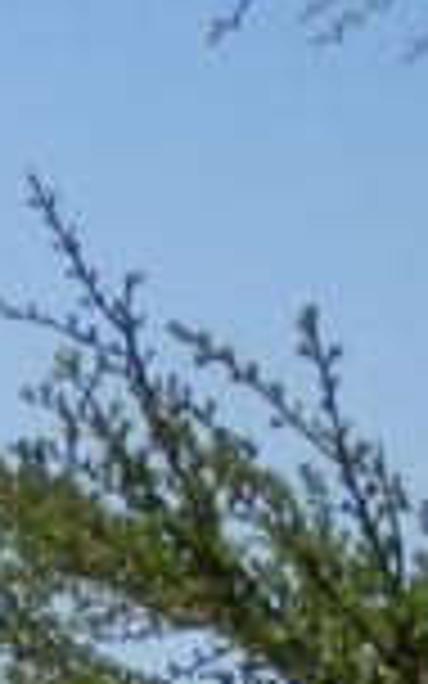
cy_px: 1274
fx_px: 5095
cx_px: -1243
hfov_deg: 4.4
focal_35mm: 273
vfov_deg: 7.4
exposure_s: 1/1000
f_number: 4
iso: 80
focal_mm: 8.9
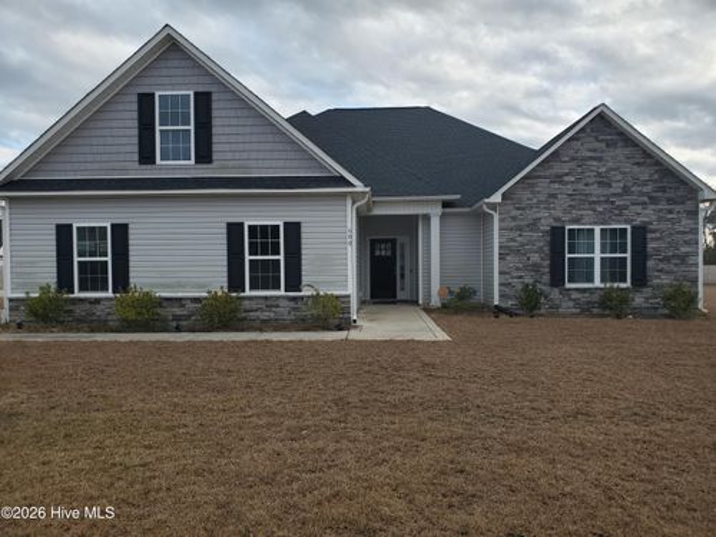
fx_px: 538
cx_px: 358
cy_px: 268
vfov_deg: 53.1
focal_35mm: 26
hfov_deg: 67.3
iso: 50
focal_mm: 4.3
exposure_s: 1/543
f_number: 2.4
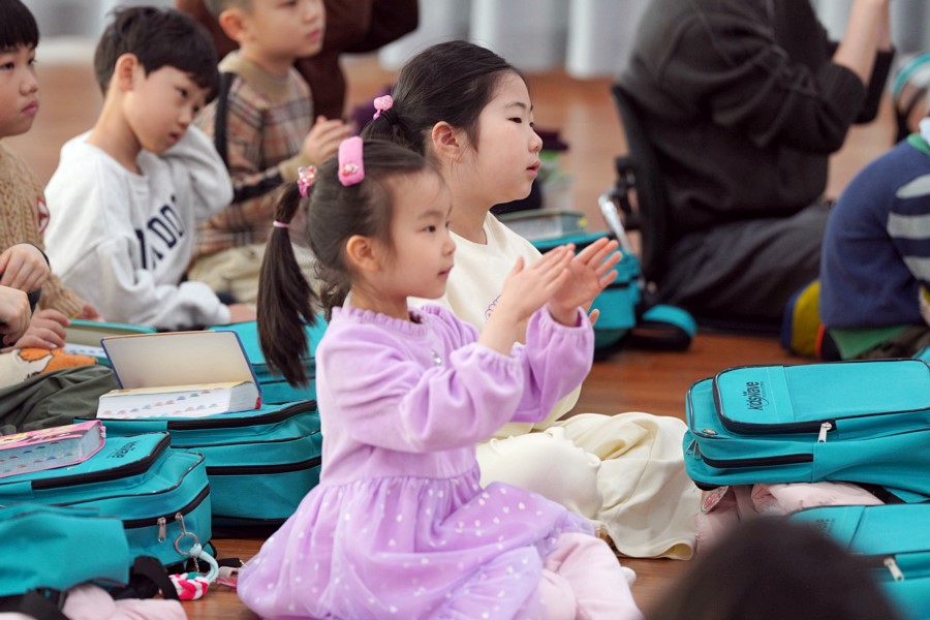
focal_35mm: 200
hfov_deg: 10.3
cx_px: 465
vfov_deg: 6.9
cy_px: 310
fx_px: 5166
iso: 2000
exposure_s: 1/250
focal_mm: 200
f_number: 4
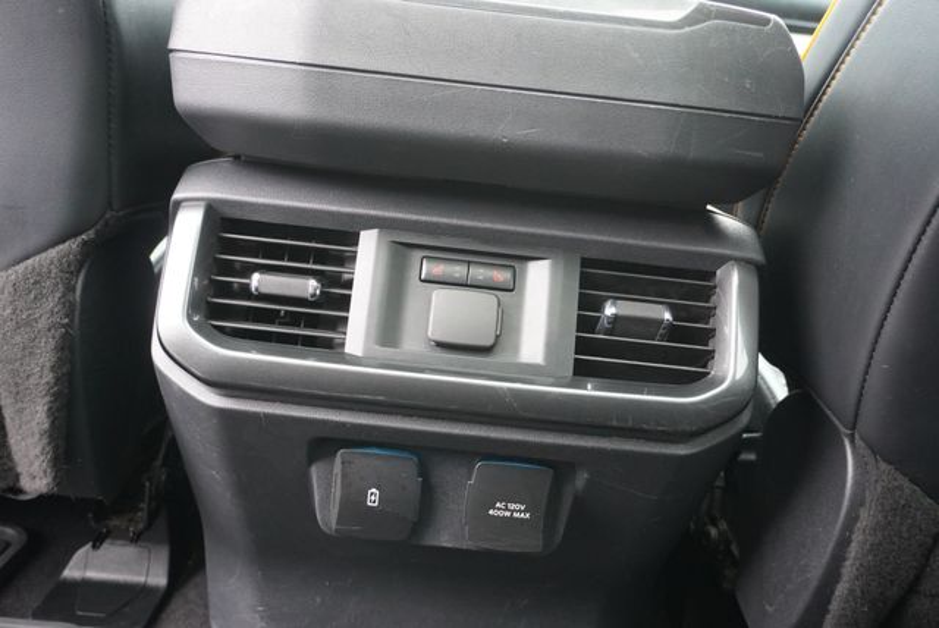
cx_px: 470
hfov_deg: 59.4
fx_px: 822
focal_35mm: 32
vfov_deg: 41.8
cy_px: 314
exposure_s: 1/60
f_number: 4
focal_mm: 21
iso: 2500
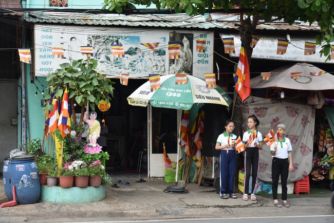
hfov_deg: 27.0
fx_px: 696
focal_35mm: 75
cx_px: 167
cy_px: 112
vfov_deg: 18.2
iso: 1600
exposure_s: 1/320
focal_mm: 75
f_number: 9
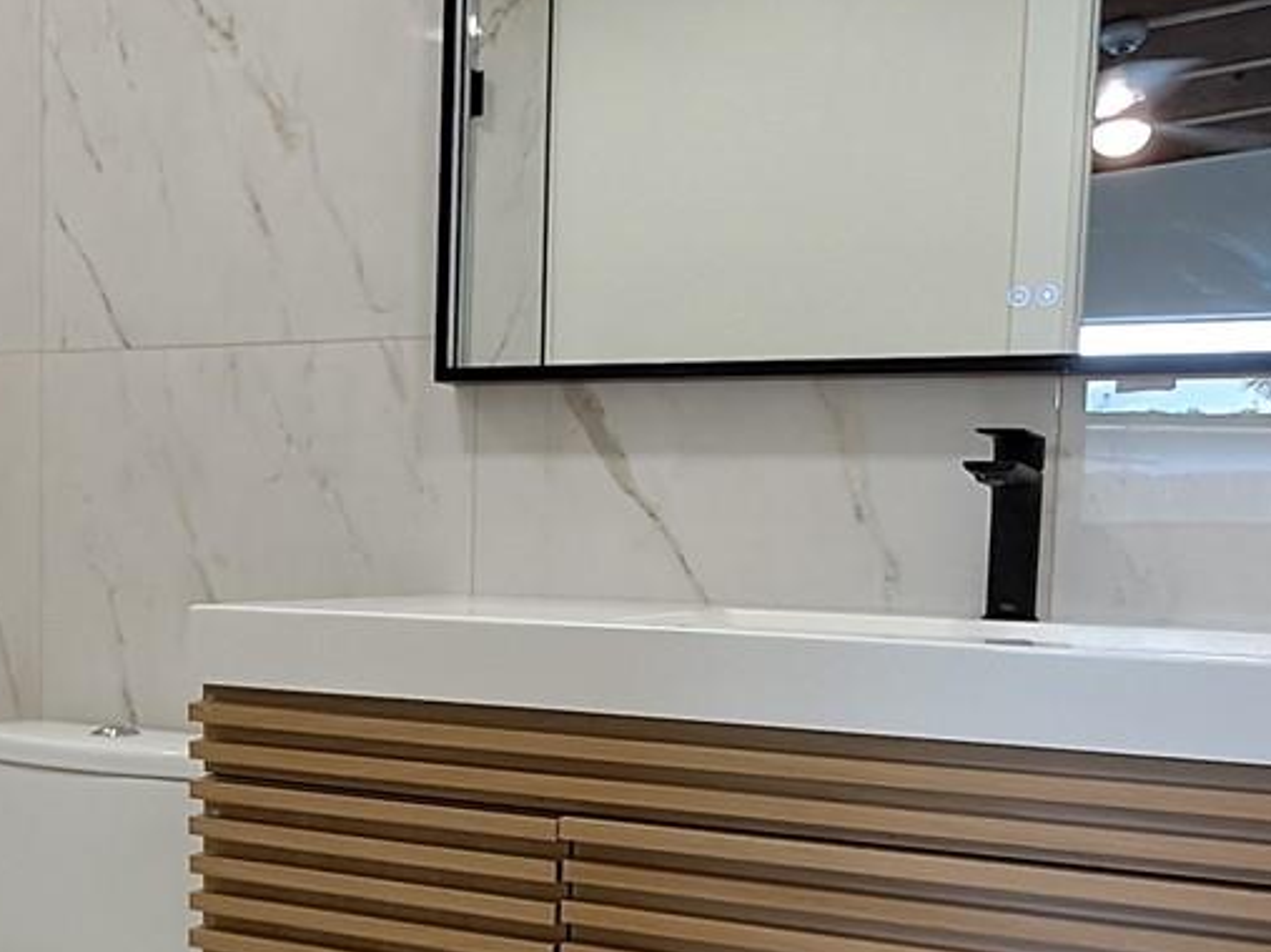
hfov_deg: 45.6
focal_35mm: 41
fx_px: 1505
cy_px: 674
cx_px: 524
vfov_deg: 34.6
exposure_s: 1/50
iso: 100
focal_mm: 1.42
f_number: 2.2
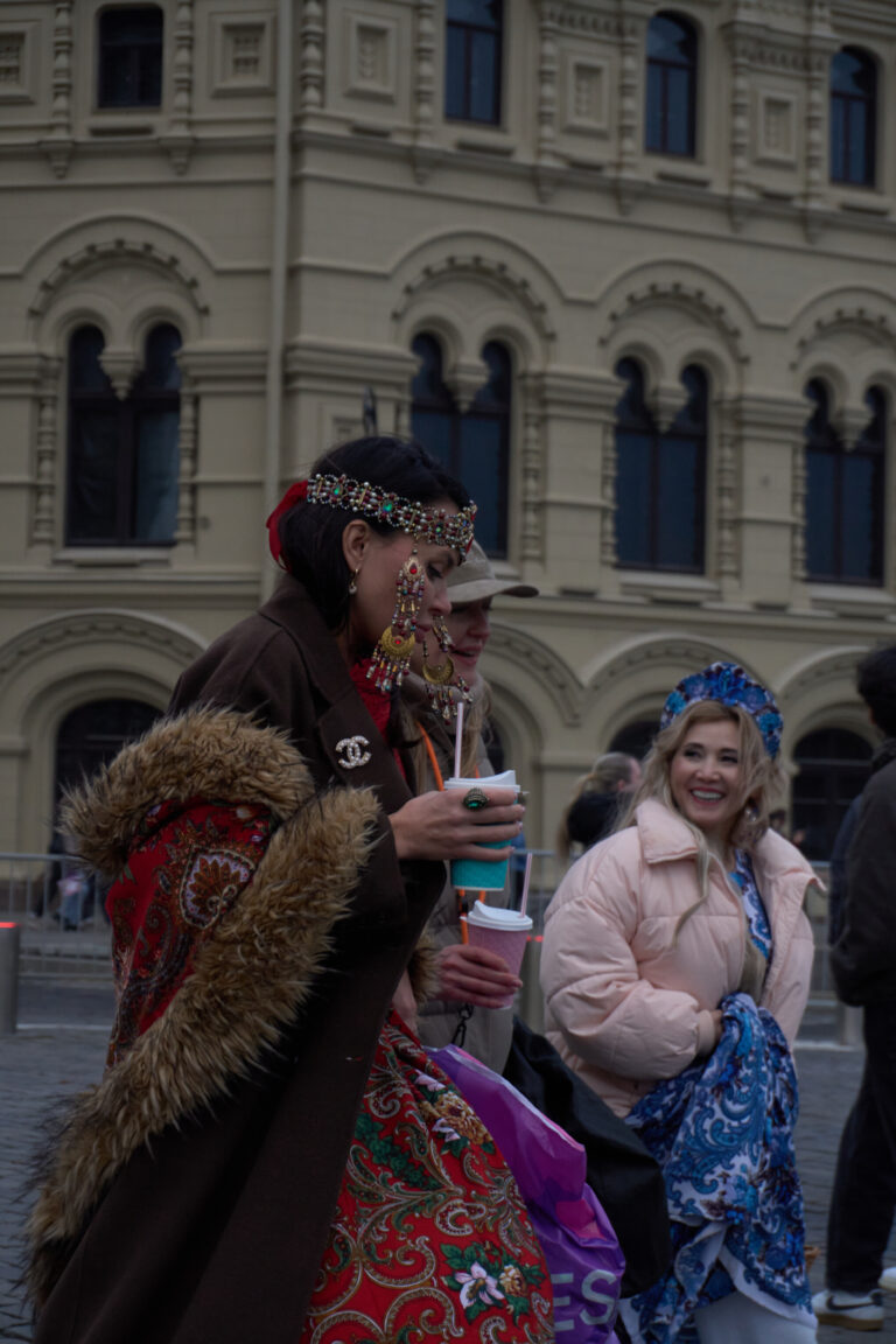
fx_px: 2800
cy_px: 672
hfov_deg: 18.2
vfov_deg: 27.0
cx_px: 448
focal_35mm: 75
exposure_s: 1/500
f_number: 5.6
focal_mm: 50
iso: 800
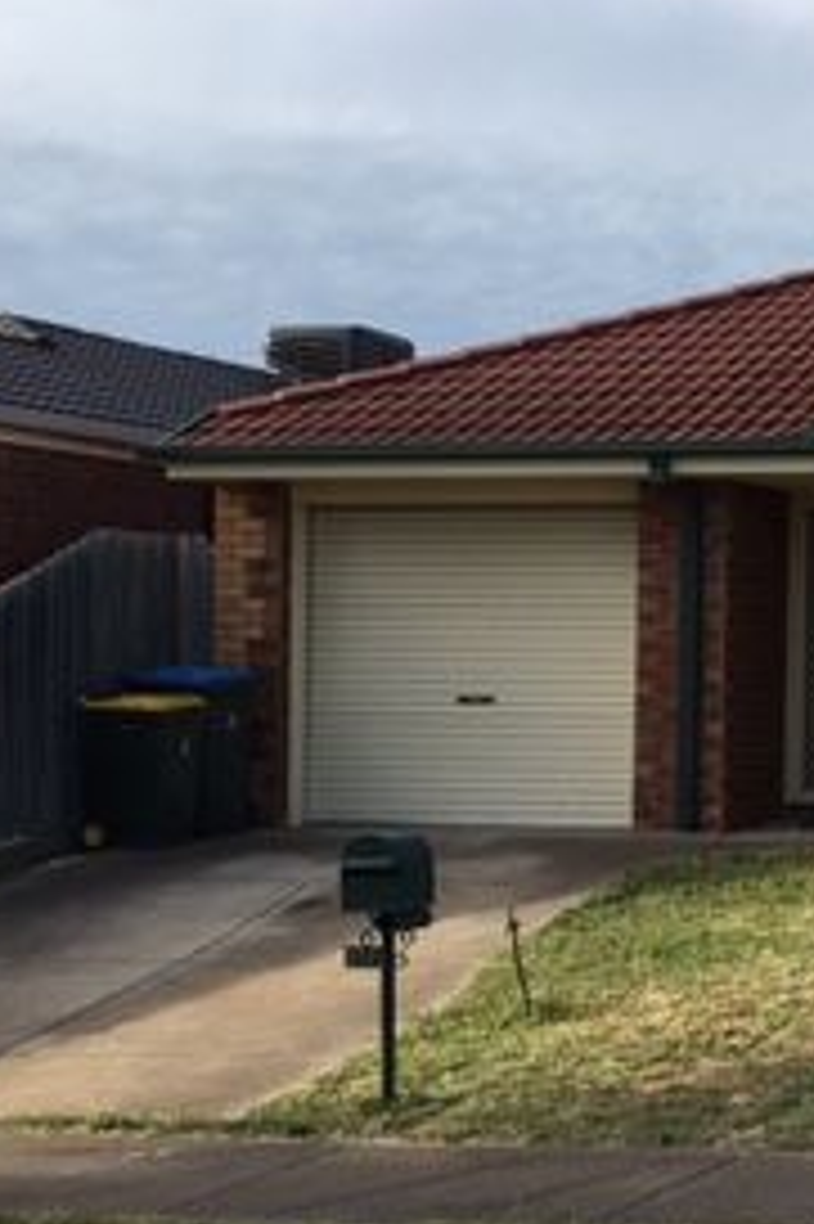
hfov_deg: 16.9
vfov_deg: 28.5
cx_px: 1309
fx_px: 2411
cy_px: 666
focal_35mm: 71
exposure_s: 1/754
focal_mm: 4.15
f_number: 2.2
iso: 25
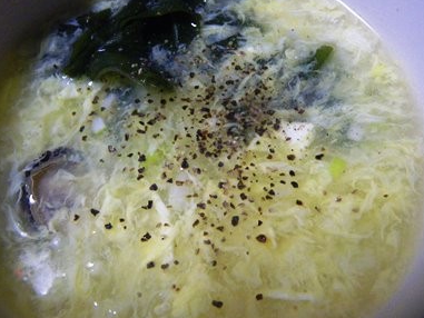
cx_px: 209
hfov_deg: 46.8
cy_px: 140
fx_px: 490
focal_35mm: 40
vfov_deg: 35.9
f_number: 3.8
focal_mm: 6.1
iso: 800
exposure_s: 1/15
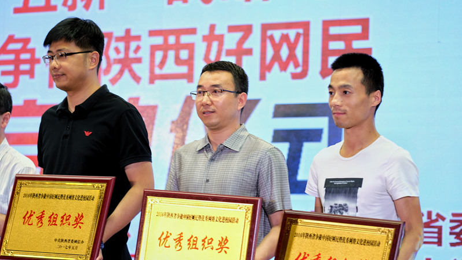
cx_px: 231
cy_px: 145
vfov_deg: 8.5
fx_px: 1739
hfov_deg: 15.1
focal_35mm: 142
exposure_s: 1/125
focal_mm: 90
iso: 250
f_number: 2
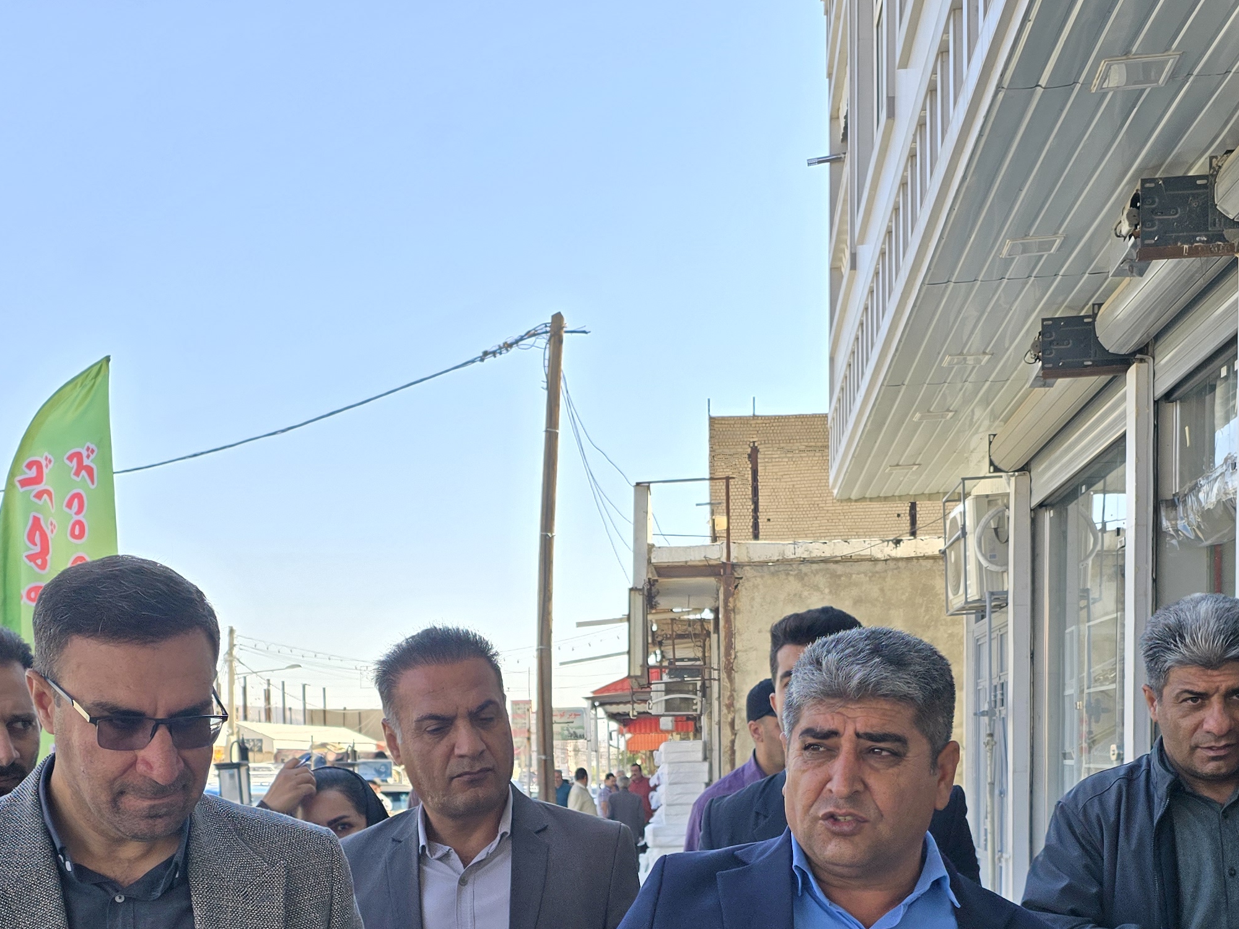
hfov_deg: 41.2
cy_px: 897
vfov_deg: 29.7
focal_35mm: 46
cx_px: 602
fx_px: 1646
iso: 12
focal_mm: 6.3
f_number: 1.7
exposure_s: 1/209
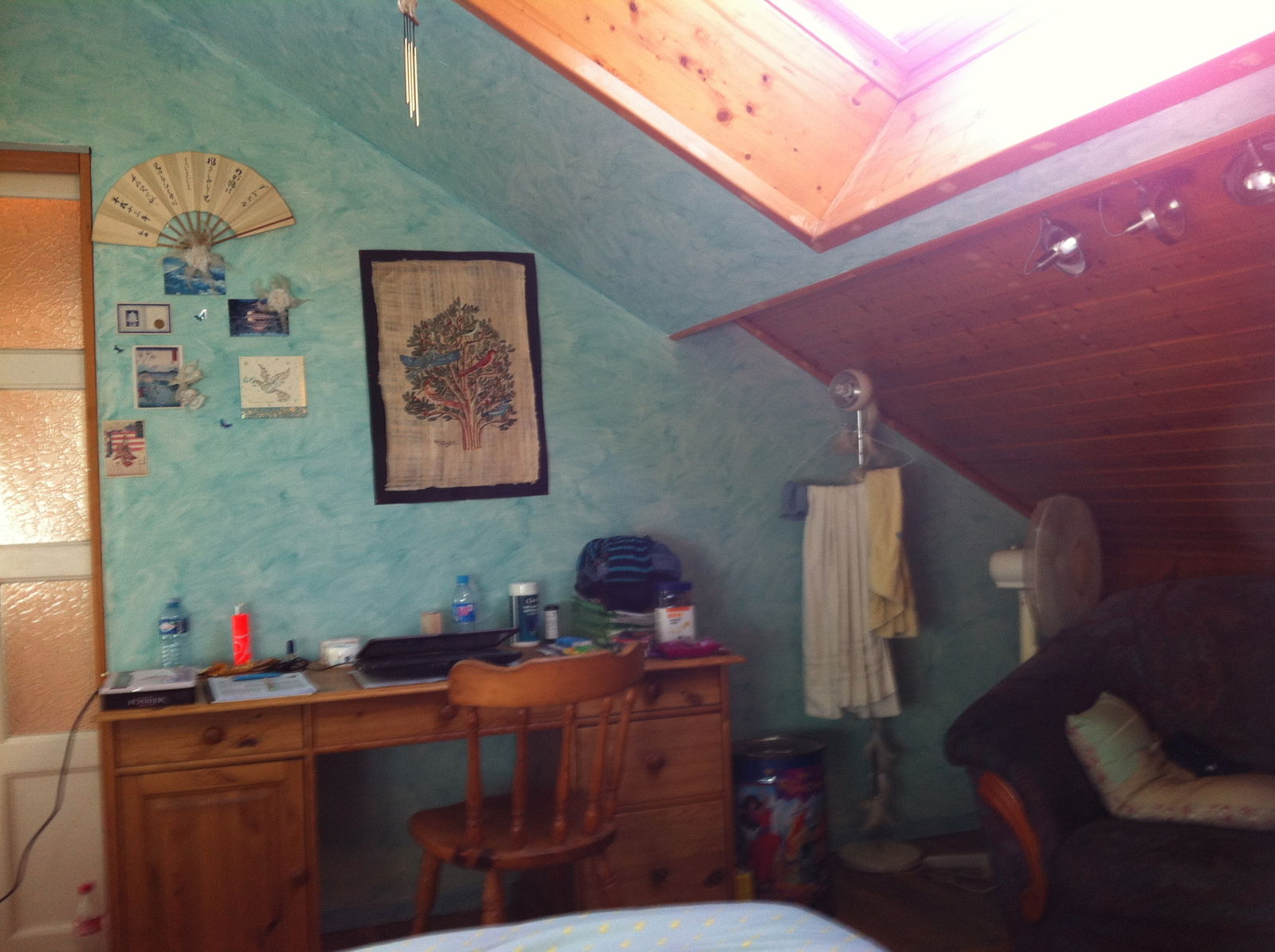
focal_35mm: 35
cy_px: 476
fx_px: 1287
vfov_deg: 40.6
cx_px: 638
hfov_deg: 52.7
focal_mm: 3.85
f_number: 2.8
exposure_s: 1/17
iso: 80
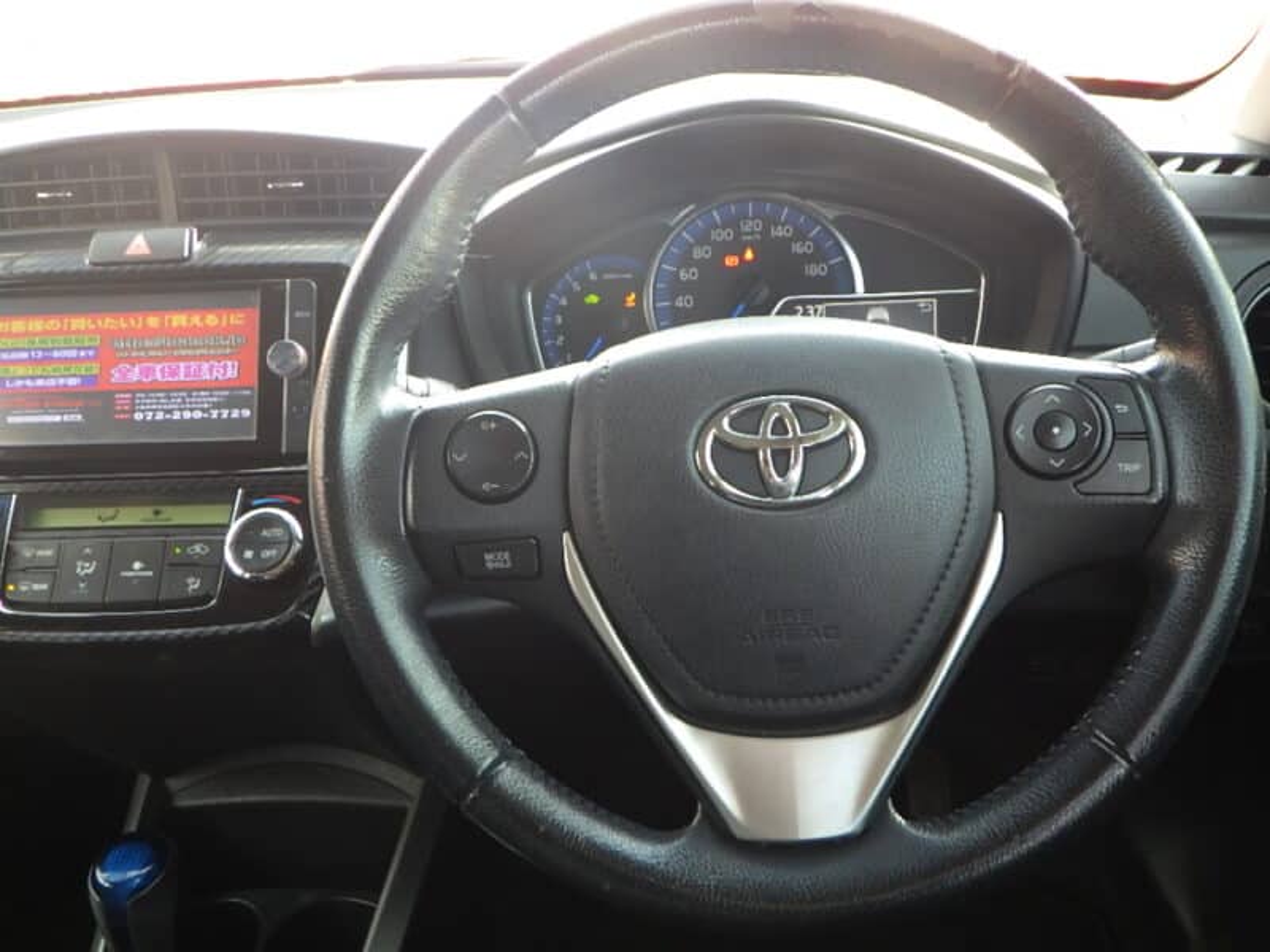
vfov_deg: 41.8
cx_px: 635
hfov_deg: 54.0
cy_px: 476
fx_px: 1247
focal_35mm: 34
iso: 320
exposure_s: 1/50
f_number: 3.8
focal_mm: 6.1
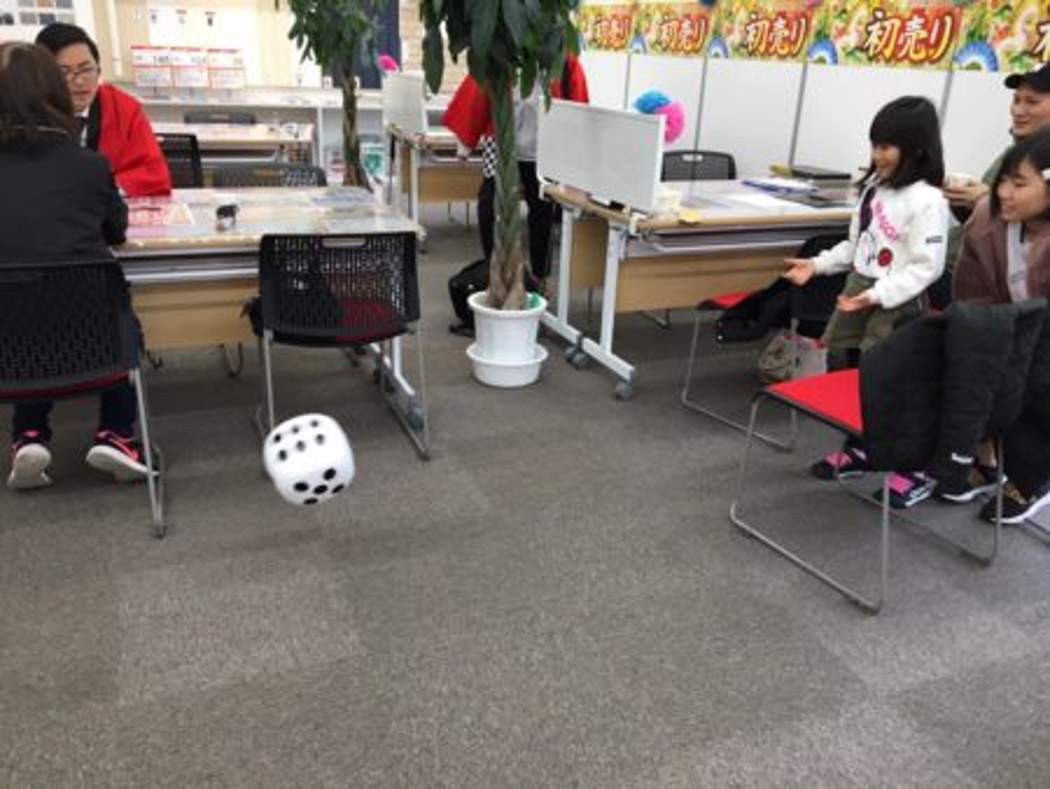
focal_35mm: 29
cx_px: 525
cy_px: 394
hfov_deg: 61.6
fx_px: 880
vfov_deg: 48.3
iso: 25
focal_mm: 4.15
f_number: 2.2
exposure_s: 1/30
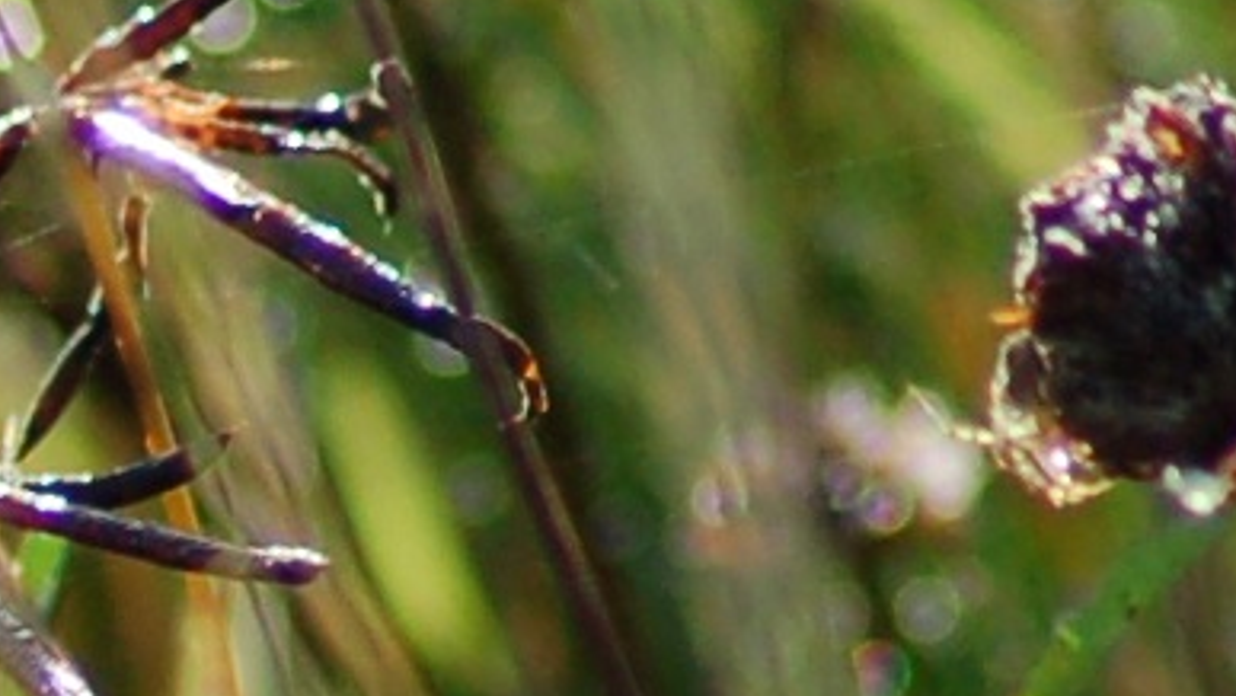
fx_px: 52183
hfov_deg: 1.4
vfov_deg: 0.8
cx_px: -1785
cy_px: 1296
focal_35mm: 1592
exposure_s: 1/800
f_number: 4.5
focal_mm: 145
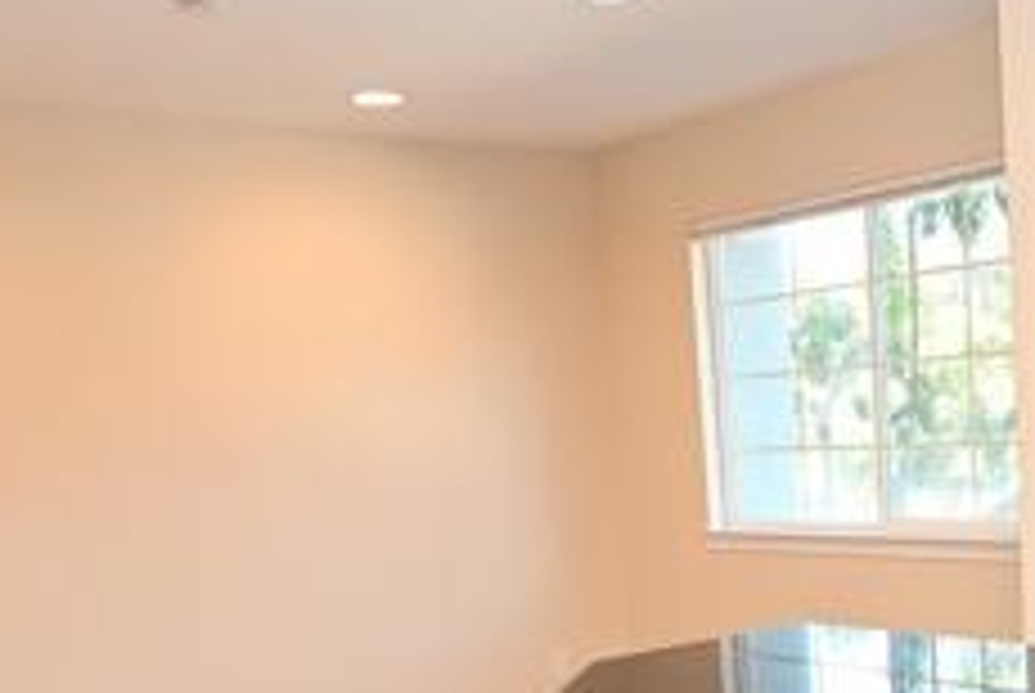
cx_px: 814
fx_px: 1439
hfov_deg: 38.2
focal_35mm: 50
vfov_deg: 26.0
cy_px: 655
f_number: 5.6
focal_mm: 12
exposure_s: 1/60
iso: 640
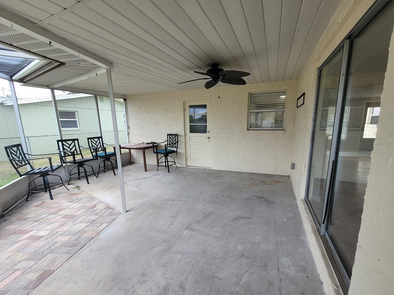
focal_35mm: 14
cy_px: 153
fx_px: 159
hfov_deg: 101.9
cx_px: 211
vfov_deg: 85.6
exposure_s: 1/120
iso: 80
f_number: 2.2
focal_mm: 1.74
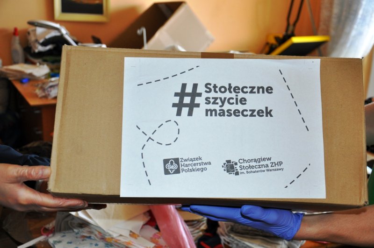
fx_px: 467
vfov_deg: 29.8
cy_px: 124
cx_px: 187
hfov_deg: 43.7
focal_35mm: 45
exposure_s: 1/60
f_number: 4.2
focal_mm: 30
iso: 800
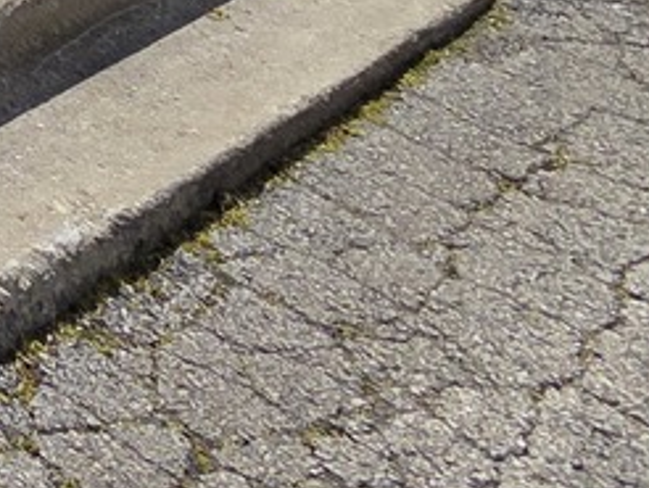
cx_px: -873
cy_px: -889
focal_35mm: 76
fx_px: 1426
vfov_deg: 12.1
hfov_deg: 15.4
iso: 50
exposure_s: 1/5372
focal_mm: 2.2
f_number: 2.2
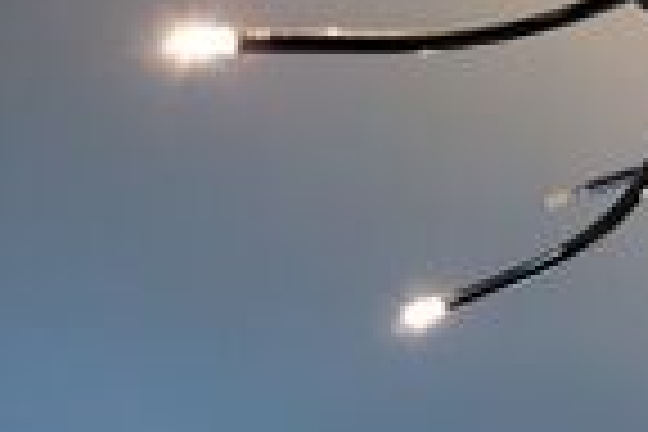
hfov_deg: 18.8
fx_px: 1620
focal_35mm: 90
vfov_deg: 14.7
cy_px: -86
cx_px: 1076
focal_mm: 5.4
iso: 160
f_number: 1.8
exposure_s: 1/100
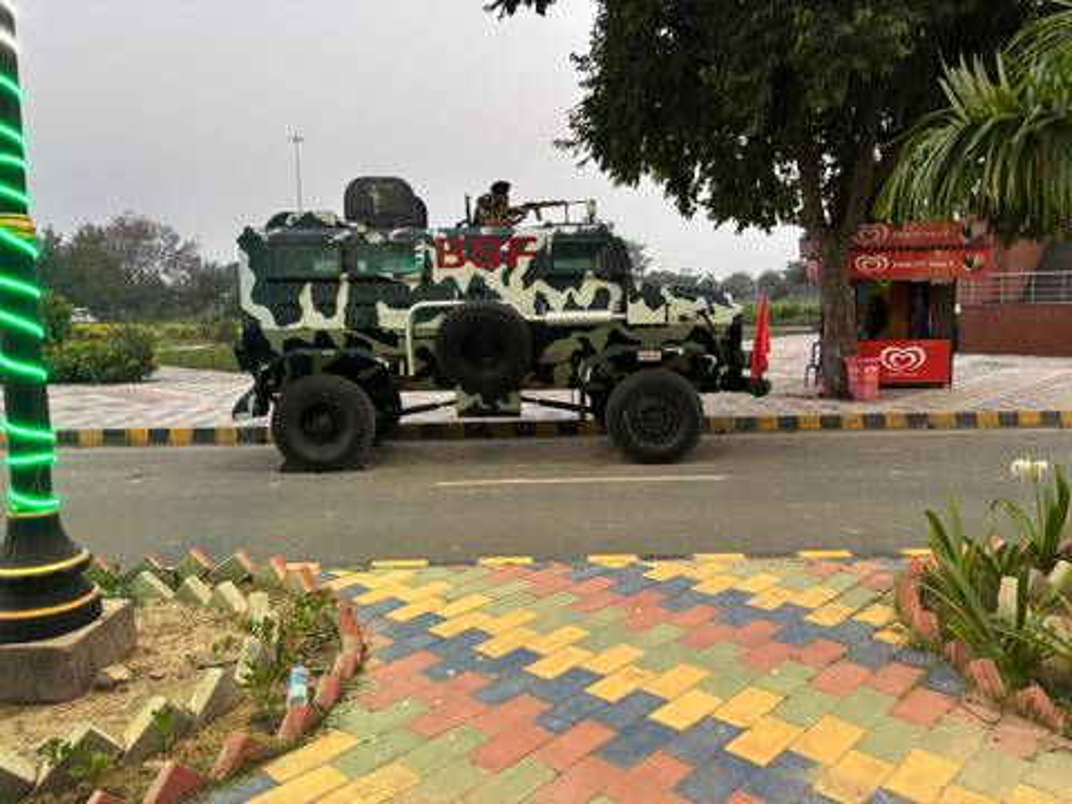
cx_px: 536
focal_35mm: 26
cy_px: 402
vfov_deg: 53.1
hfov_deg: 67.3
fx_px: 805
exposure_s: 1/50
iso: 400
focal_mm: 5.96
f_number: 1.6
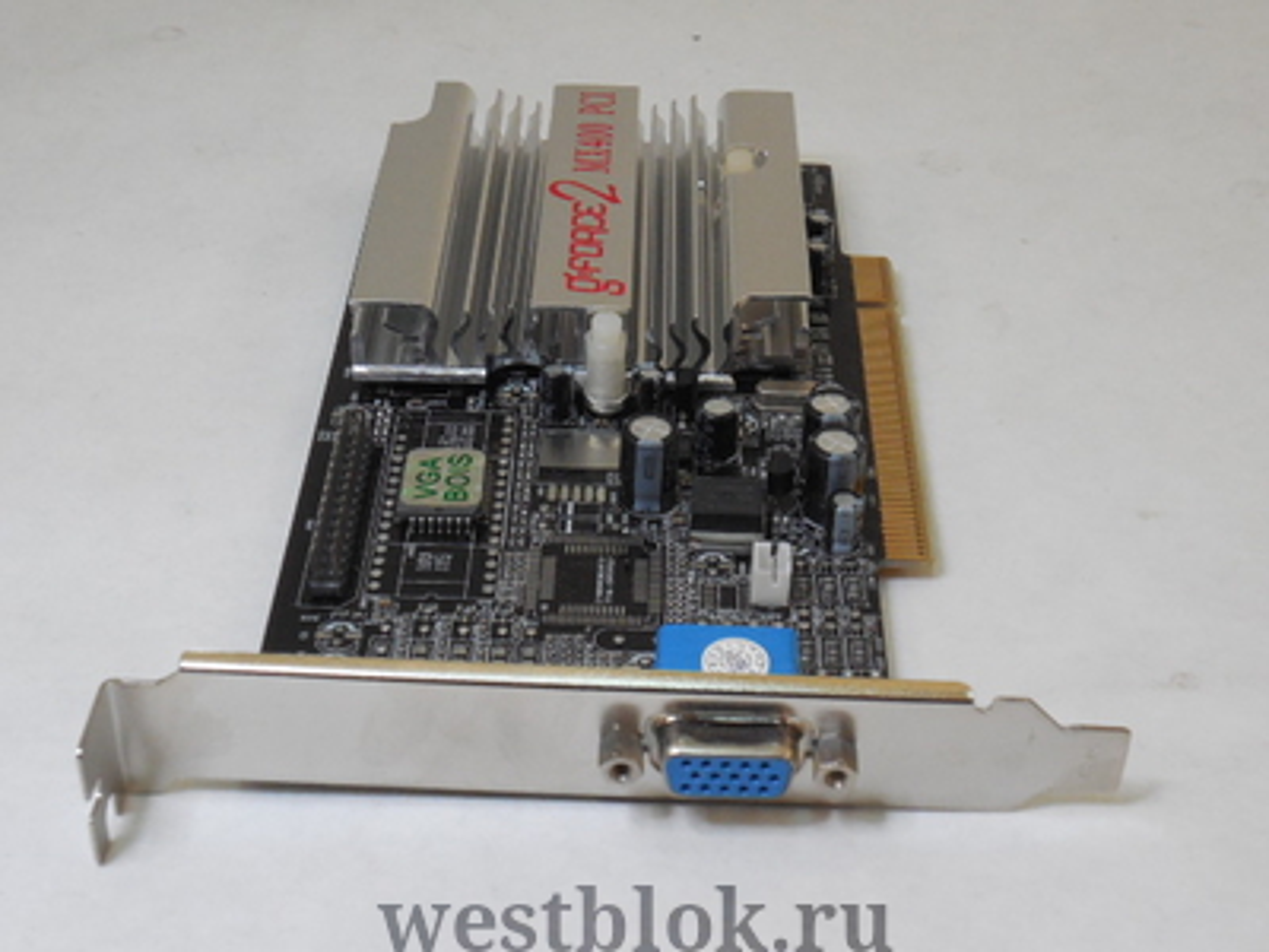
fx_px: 2053
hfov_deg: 34.3
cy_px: 476
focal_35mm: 56
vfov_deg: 26.1
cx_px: 634
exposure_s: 1/160
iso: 800
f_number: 5.2
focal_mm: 10
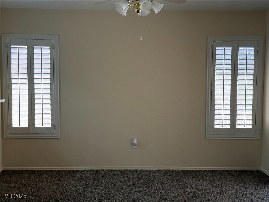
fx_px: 373
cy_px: 101
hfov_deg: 39.7
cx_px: 134
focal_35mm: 48
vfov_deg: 30.3
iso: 200
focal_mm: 6.76
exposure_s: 1/120
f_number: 1.78
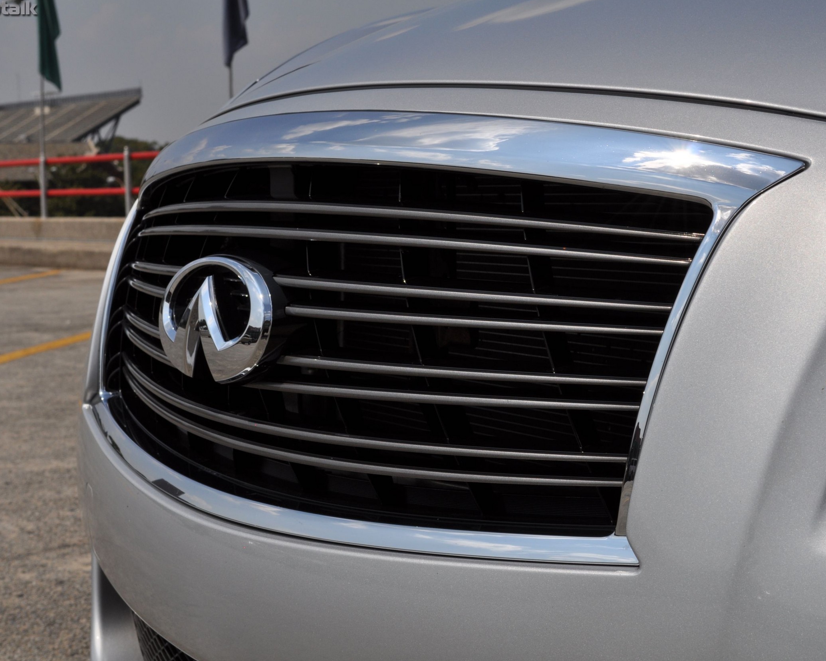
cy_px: 331
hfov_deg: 27.9
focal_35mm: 68
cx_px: 448
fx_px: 1662
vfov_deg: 22.5
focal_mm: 40
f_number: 13
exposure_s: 1/640
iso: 200
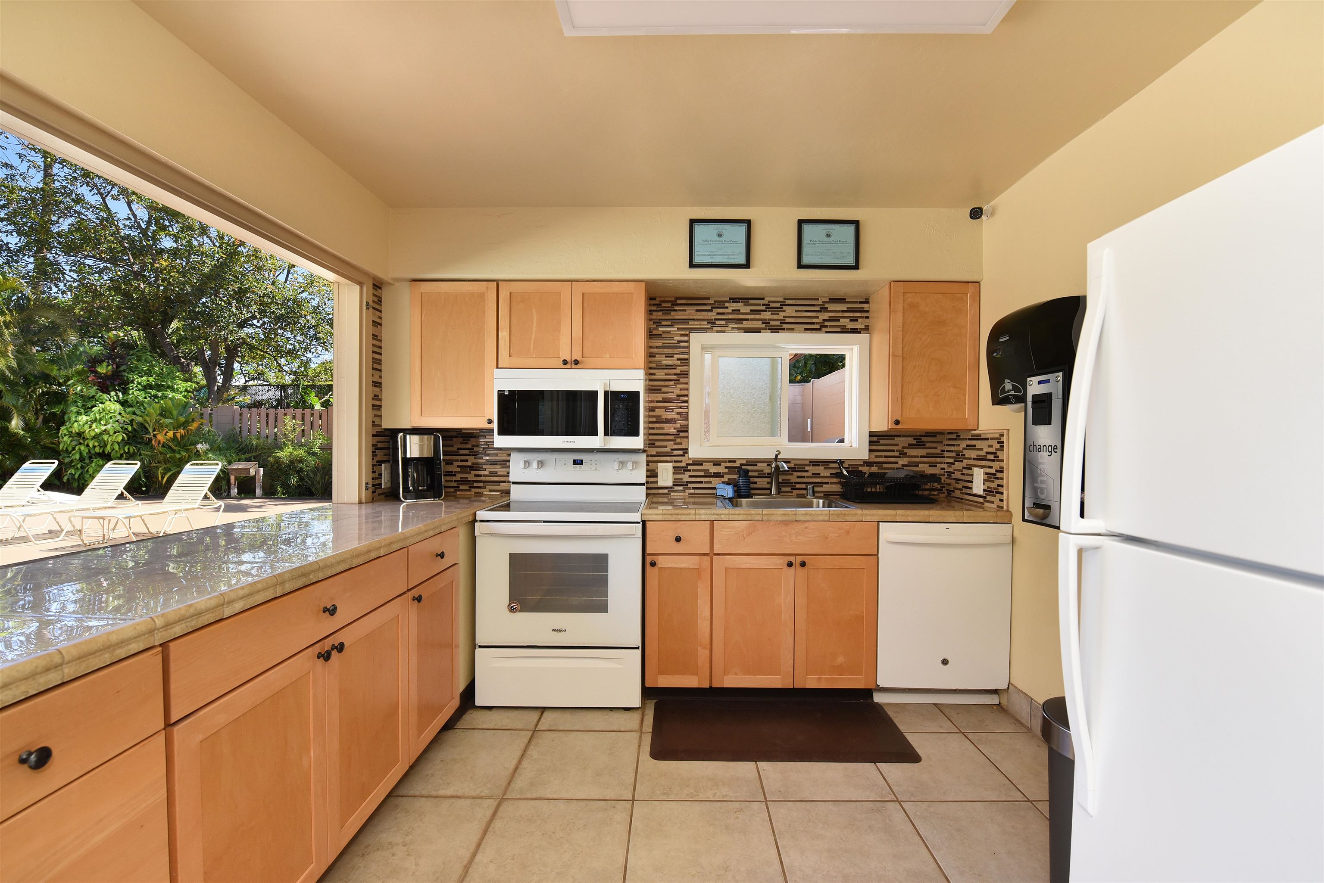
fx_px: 552
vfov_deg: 77.4
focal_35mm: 15
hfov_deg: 100.4
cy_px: 442
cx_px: 662
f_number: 5.6
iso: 280
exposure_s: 1/125
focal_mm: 15
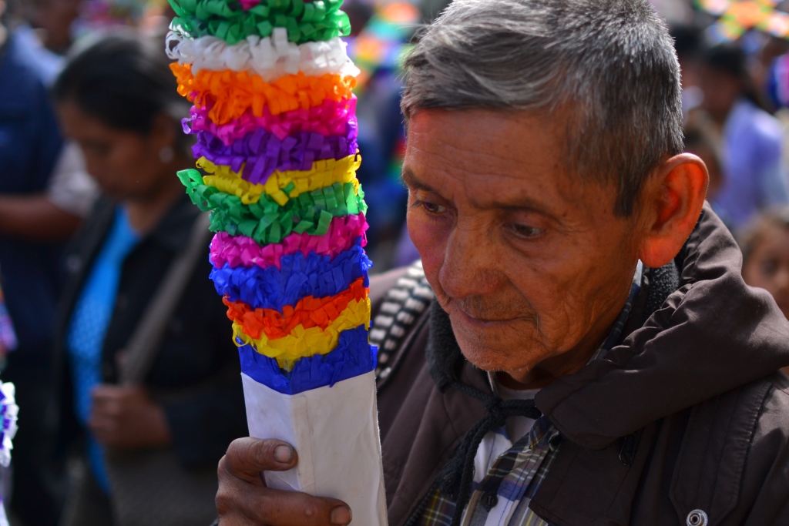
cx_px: 394
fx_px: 1151
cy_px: 263
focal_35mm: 52
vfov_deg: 25.8
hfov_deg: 37.8
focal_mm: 35
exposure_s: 1/1600
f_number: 1.8
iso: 100
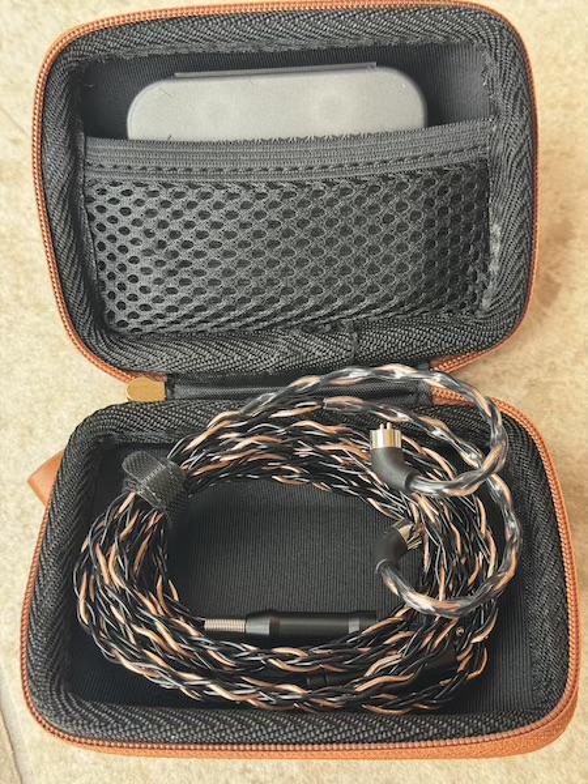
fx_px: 1087
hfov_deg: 30.3
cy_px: 392
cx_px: 294
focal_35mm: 48
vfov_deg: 39.7
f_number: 1.78
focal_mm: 6.76
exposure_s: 1/50
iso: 200
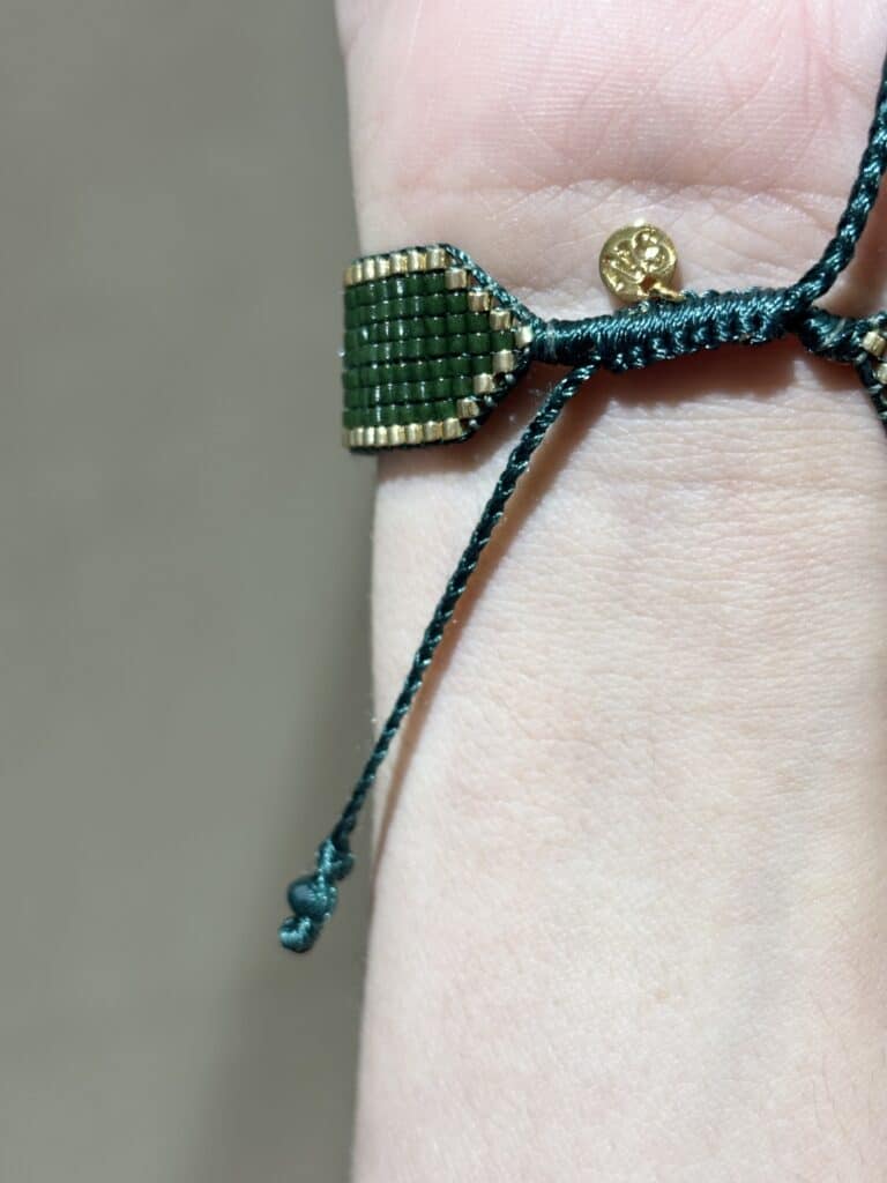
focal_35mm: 52
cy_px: 592
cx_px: 444
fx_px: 1777
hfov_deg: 28.0
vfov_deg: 36.8
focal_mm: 5.96
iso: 50
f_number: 1.6
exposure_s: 1/100
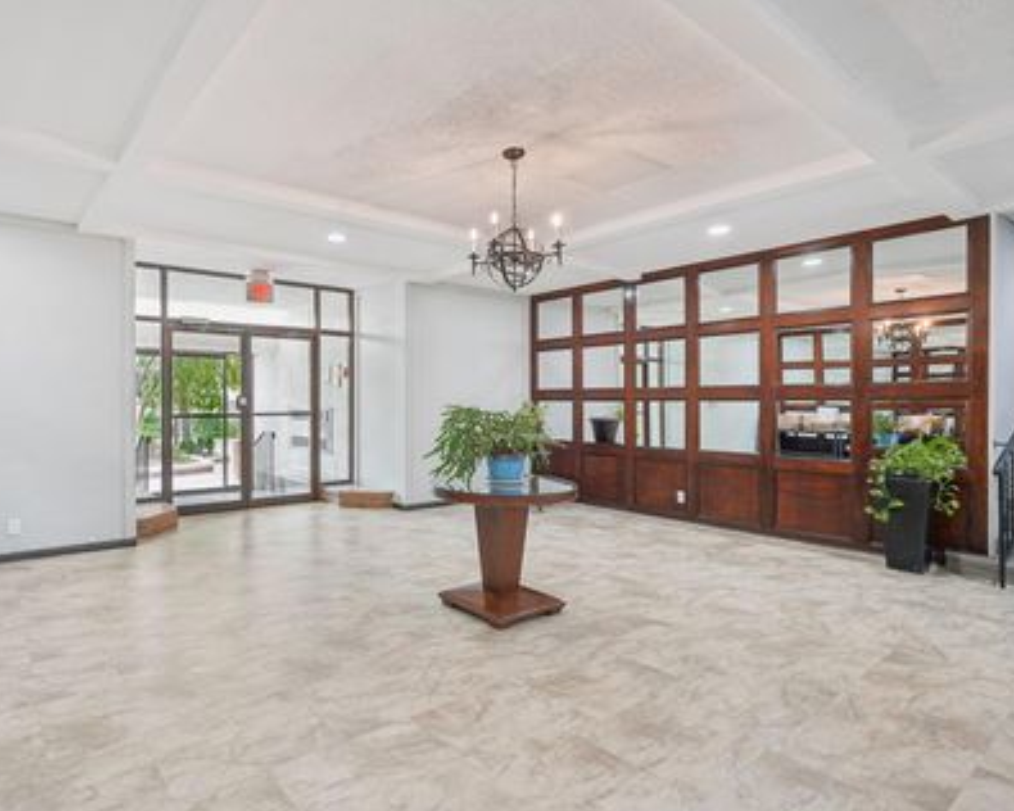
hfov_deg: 82.1
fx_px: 570
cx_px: 395
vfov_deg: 70.8
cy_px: 425
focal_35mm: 19
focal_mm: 16
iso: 400
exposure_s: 1/5
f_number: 8
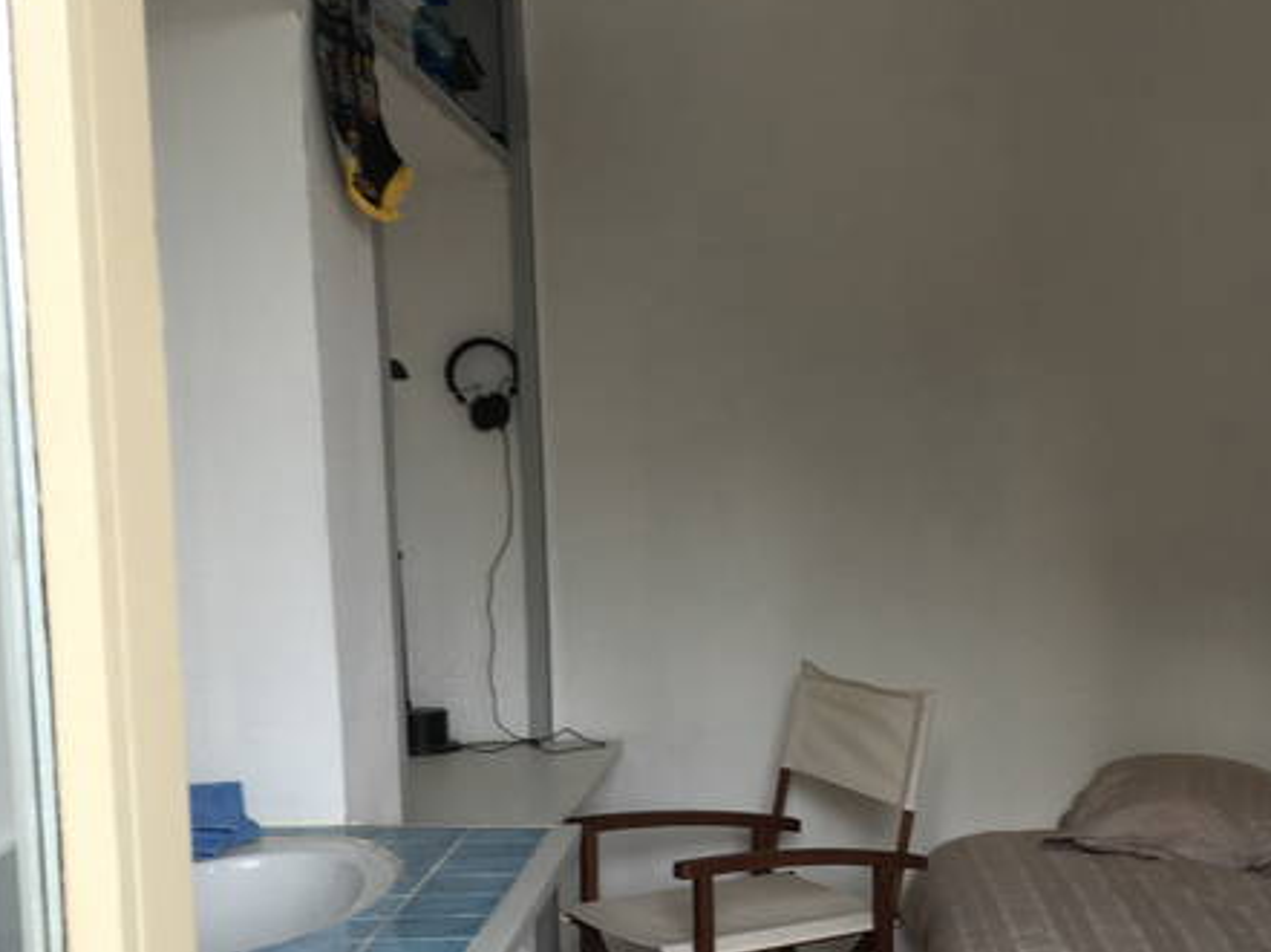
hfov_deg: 35.1
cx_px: 1098
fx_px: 1908
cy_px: 675
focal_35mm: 52
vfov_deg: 27.7
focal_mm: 4.15
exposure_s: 1/50
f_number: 2.2
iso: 25
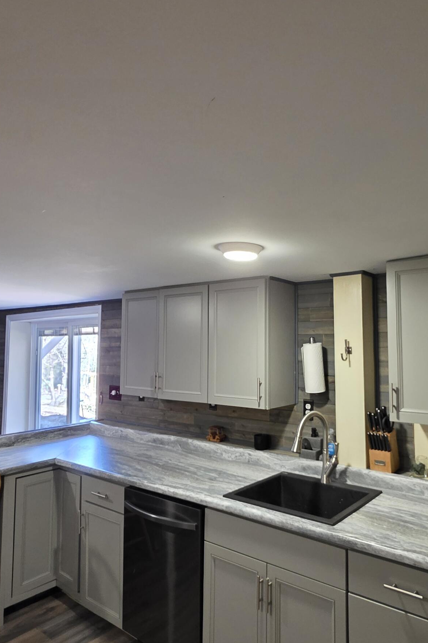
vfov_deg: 76.1
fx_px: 410
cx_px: 285
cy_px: 310
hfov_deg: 54.0
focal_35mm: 23
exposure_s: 1/60
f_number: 1.9
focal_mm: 2.2
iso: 640
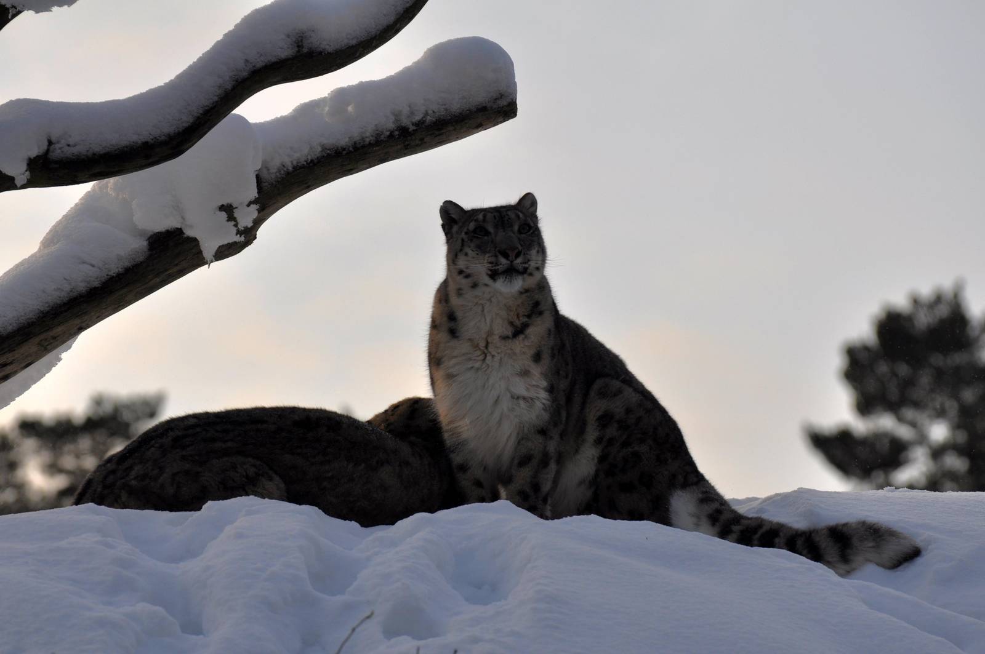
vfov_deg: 4.9
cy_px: 327
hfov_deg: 7.4
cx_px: 492
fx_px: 7584
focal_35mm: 278
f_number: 6.3
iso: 200
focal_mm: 185
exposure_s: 1/640
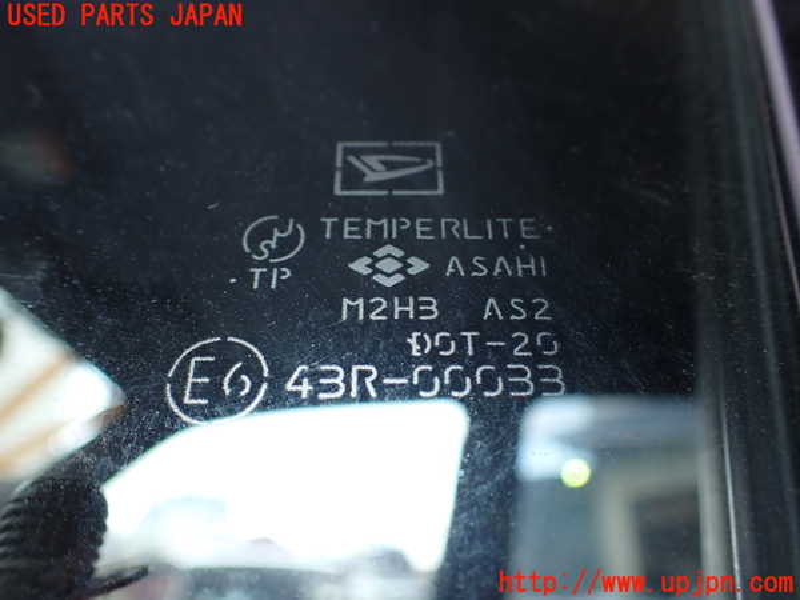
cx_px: 400
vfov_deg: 46.8
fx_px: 693
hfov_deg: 60.0
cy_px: 300
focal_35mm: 30
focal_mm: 5.4
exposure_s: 1/125
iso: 100
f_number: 2.3
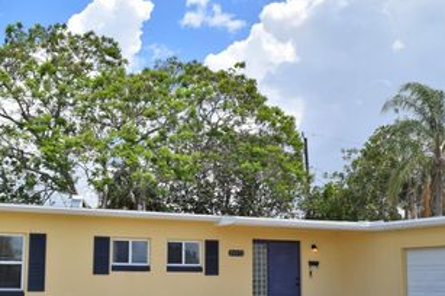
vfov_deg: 30.3
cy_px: 192
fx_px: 543
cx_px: 217
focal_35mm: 44
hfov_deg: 44.5
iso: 100
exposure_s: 1/200
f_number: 11
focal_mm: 18
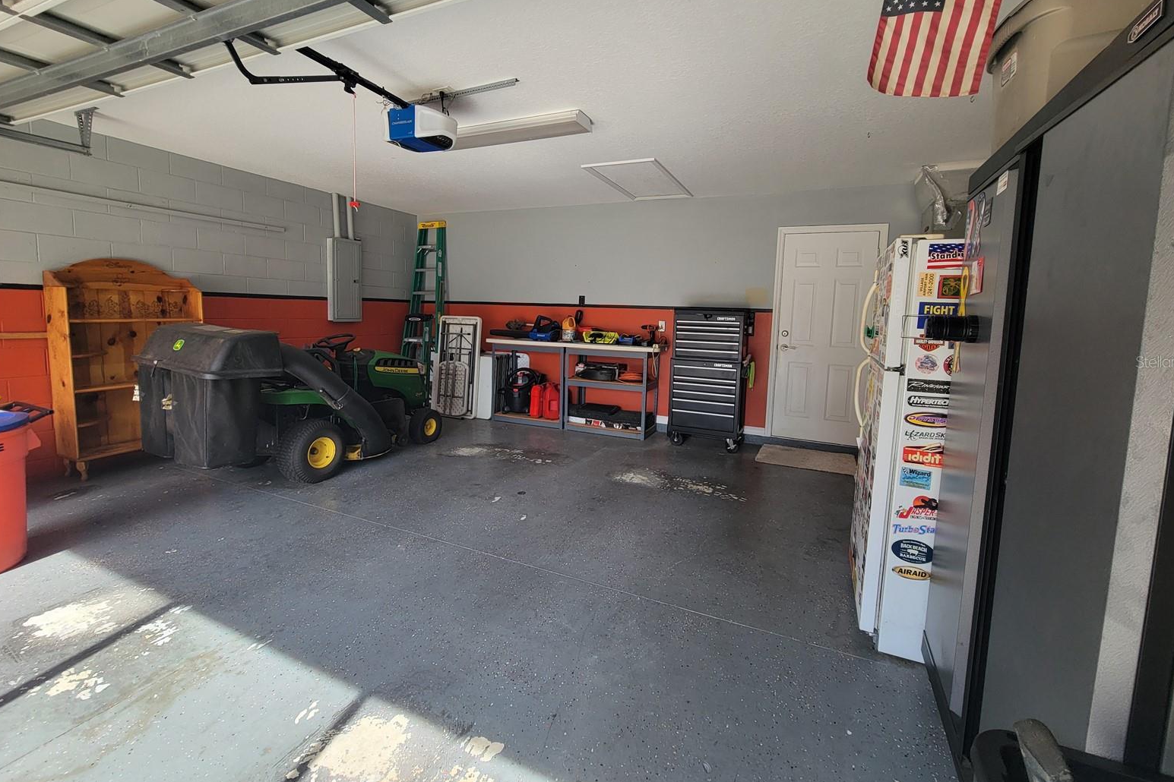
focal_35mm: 14
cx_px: 600
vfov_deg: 81.1
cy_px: 361
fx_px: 457
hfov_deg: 104.2
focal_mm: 2.2
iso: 64
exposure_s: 1/120
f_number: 2.2
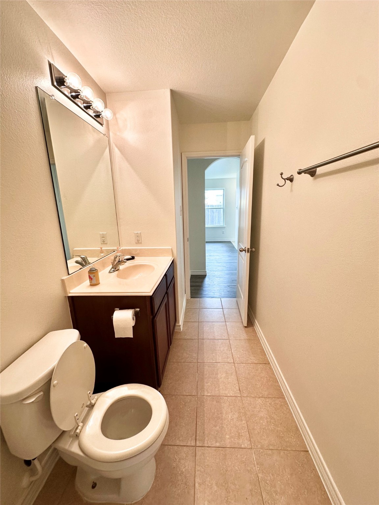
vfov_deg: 102.1
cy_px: 252
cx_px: 190
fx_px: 204
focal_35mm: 14
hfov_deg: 85.7
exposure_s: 1/120
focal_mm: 2.22
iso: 125
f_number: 2.2
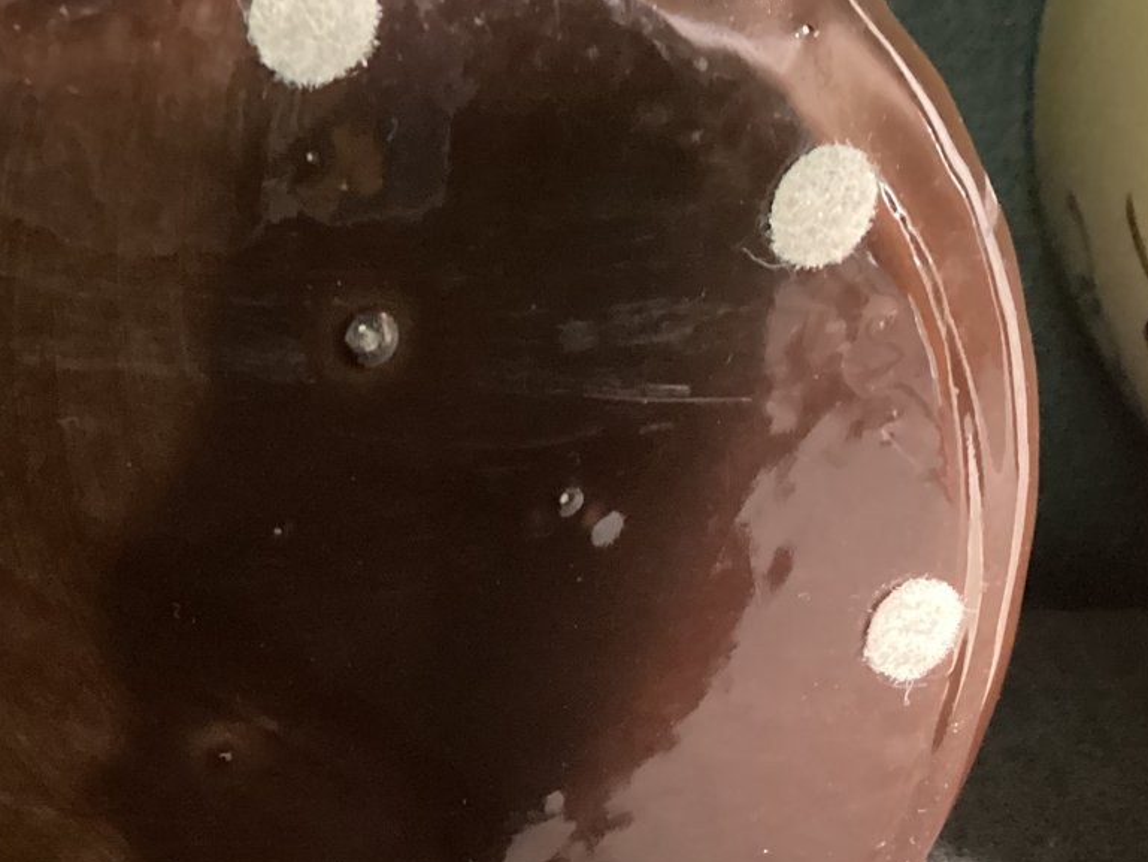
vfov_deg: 23.8
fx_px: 2023
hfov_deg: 31.0
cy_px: 654
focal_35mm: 61
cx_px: 258
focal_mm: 3.3
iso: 640
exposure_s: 1/15
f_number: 2.4
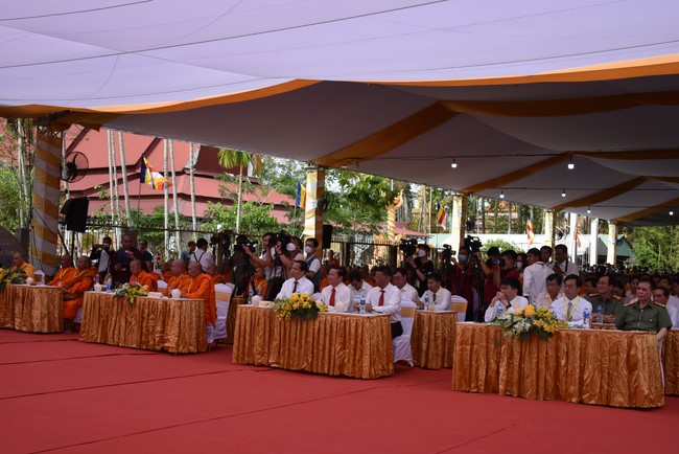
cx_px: 340
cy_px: 227
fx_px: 868
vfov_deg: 29.3
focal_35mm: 46
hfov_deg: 42.7
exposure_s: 1/640
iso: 1600
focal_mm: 46
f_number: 13
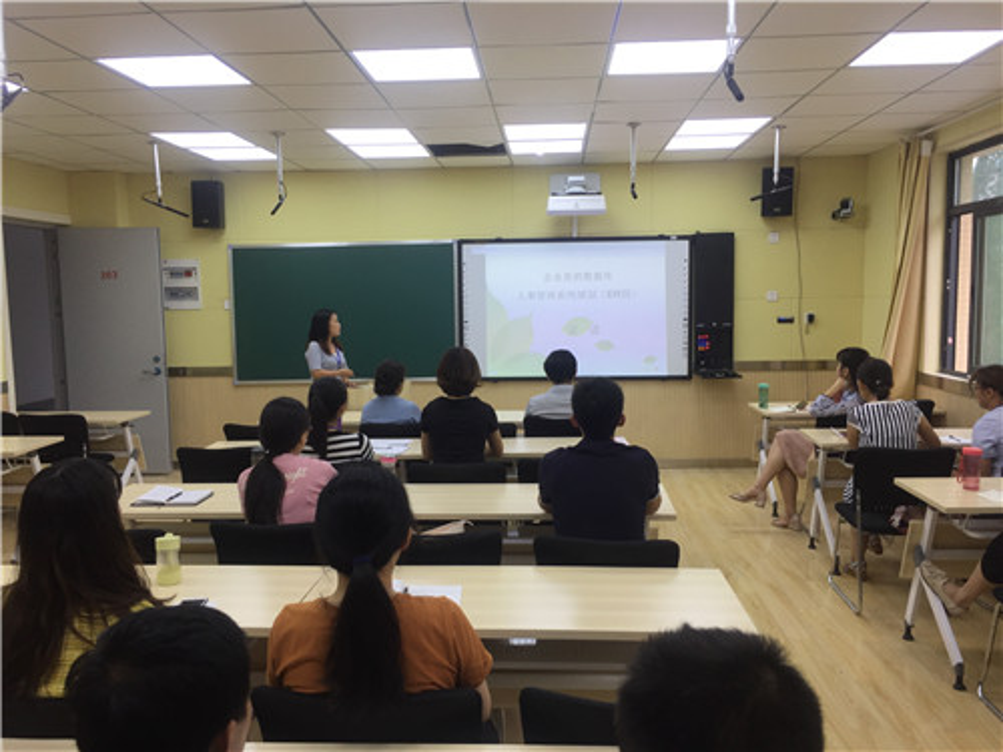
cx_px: 502
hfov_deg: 61.7
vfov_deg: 48.2
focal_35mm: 29
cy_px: 376
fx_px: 840
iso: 50
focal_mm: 4.15
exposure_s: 1/100
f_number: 2.2
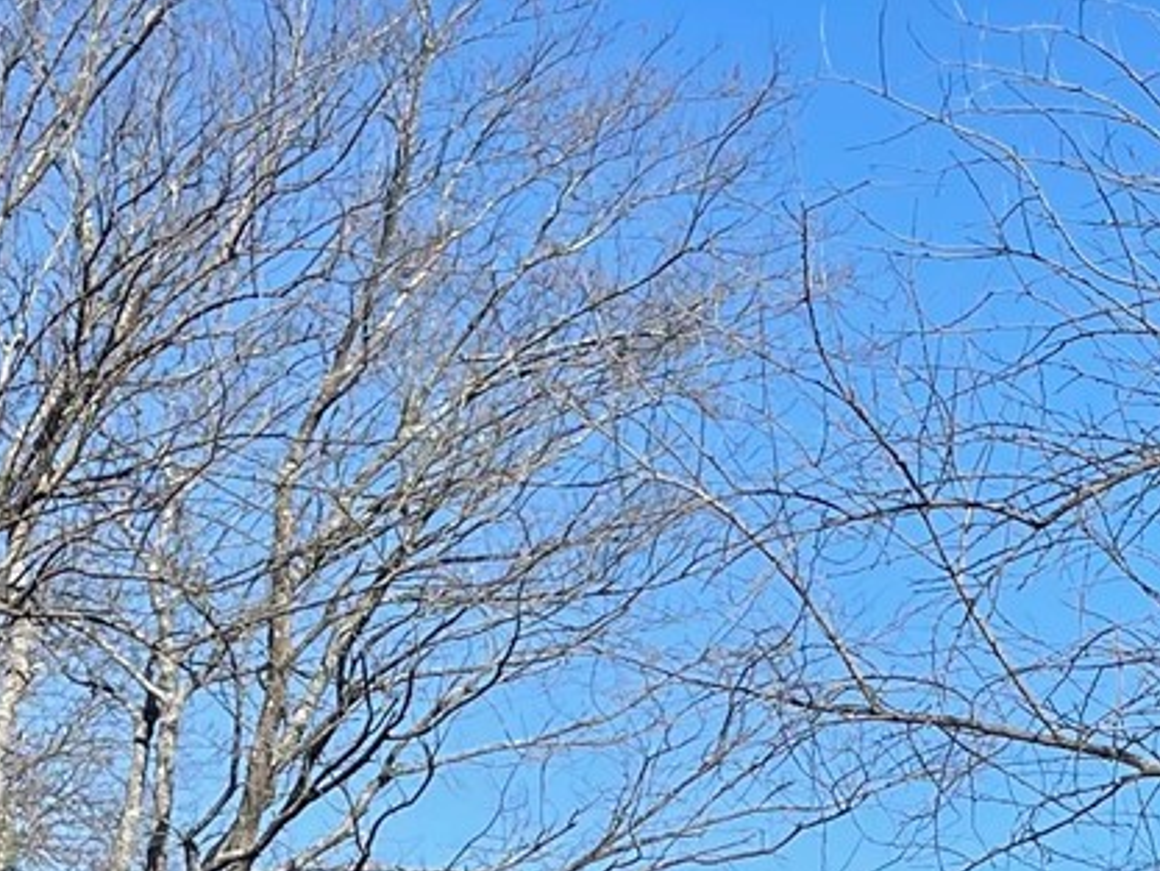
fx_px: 3855
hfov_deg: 16.8
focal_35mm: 115
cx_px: 1129
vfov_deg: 12.6
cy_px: 1066
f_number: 1.6
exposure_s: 1/1946
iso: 32
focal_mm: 5.1
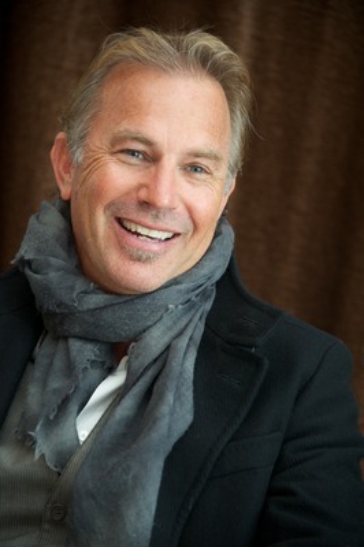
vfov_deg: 11.4
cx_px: 182
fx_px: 2735
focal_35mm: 180
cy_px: 274
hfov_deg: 7.6
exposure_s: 1/60
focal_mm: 180
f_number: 5.6
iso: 800
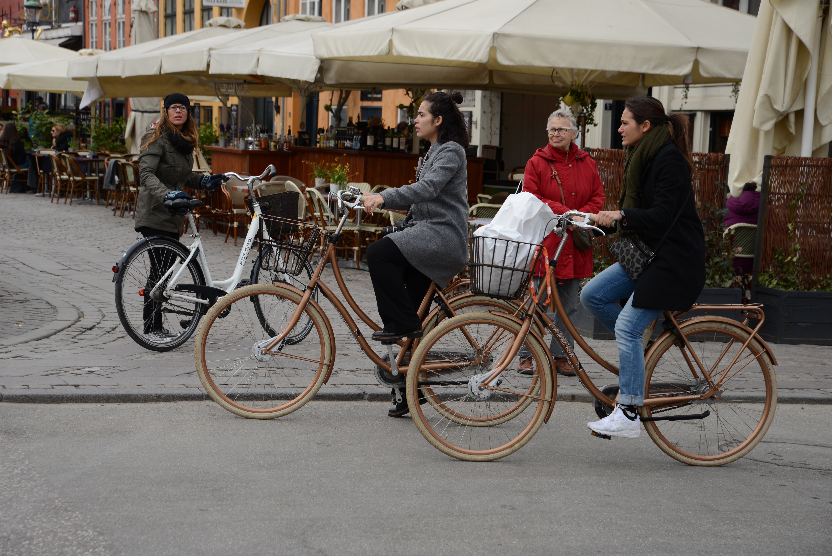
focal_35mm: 85
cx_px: 416
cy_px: 278
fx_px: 1965
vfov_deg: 16.1
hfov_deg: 23.9
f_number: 5.6
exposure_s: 1/500
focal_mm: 85
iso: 250
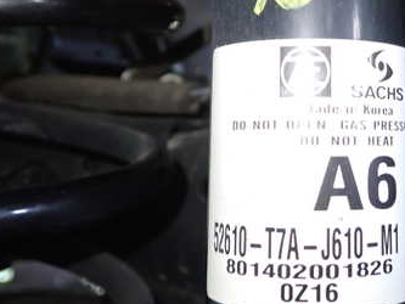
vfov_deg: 26.5
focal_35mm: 54
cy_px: 58
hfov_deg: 34.4
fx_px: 632
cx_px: 328
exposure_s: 1/30
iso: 400
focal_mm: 5.4
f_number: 2.3
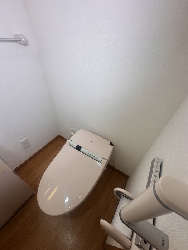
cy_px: 125
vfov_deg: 102.1
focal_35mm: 14
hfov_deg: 85.7
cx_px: 94
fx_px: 101
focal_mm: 2.22
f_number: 2.2
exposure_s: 1/100
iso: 64
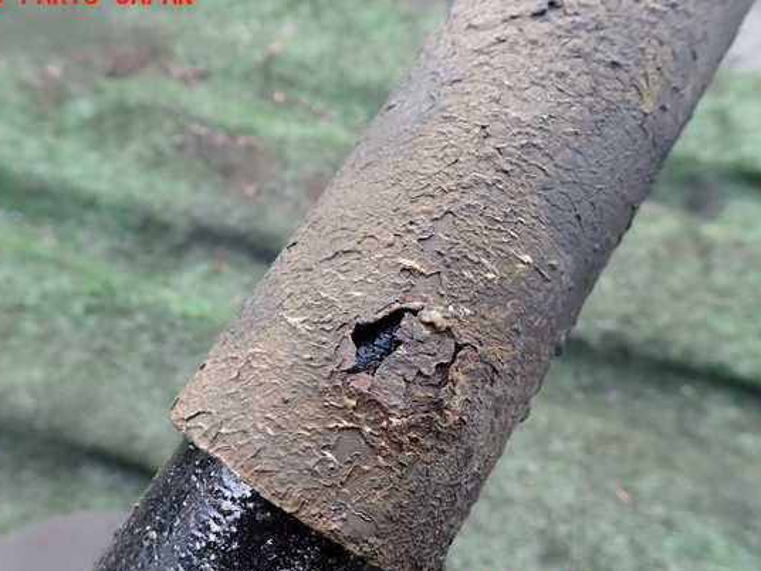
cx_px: 361
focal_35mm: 28
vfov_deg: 49.7
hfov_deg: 63.4
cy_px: 297
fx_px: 616
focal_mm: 4.5
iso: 100
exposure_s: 1/100
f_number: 2.8
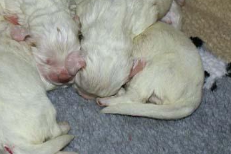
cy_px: 52
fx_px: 777
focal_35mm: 121
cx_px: 47
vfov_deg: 11.3
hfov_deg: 16.8
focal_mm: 35
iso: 400
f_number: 5.6
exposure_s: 1/60
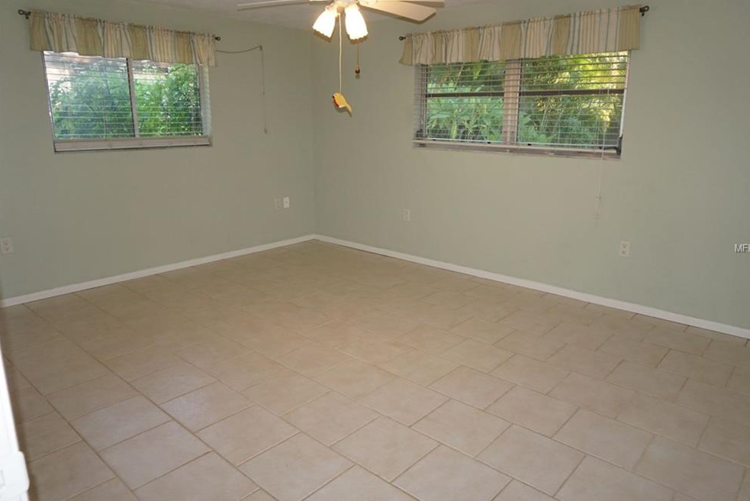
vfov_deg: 51.3
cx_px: 388
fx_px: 521
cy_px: 249
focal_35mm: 25
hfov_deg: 71.5
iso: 640
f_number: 5
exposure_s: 1/60
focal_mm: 16
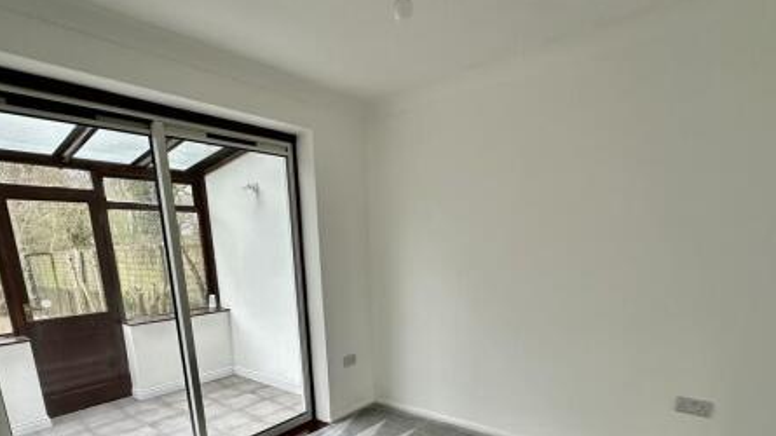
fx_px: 411
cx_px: 364
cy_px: 344
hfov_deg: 86.5
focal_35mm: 20
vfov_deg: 52.5
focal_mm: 2.22
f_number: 2.2
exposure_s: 1/136
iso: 40
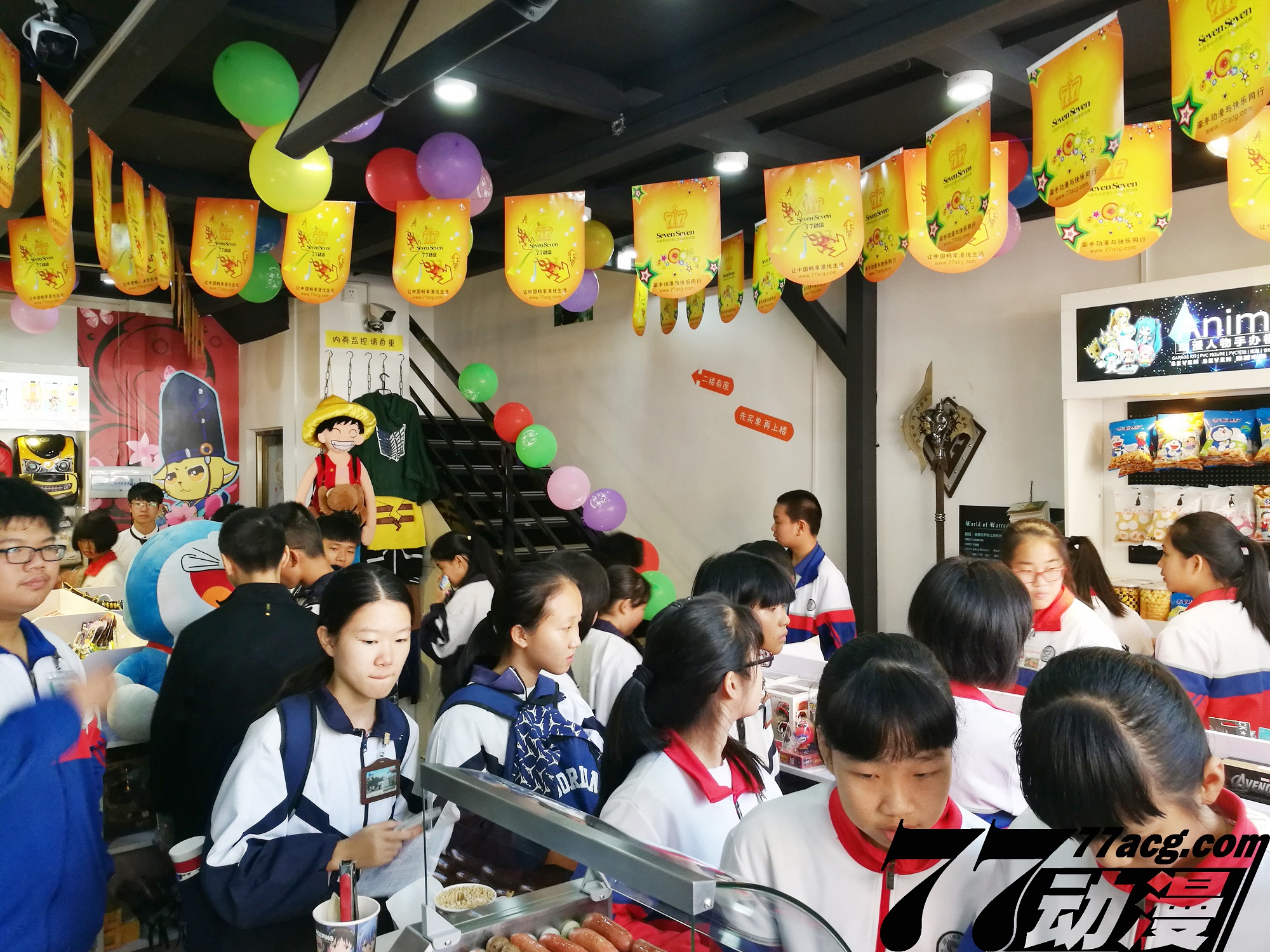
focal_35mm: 27
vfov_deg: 51.4
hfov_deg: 65.3
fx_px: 991
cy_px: 476
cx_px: 635
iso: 200
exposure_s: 1/33.3
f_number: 2.2
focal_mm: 4.5
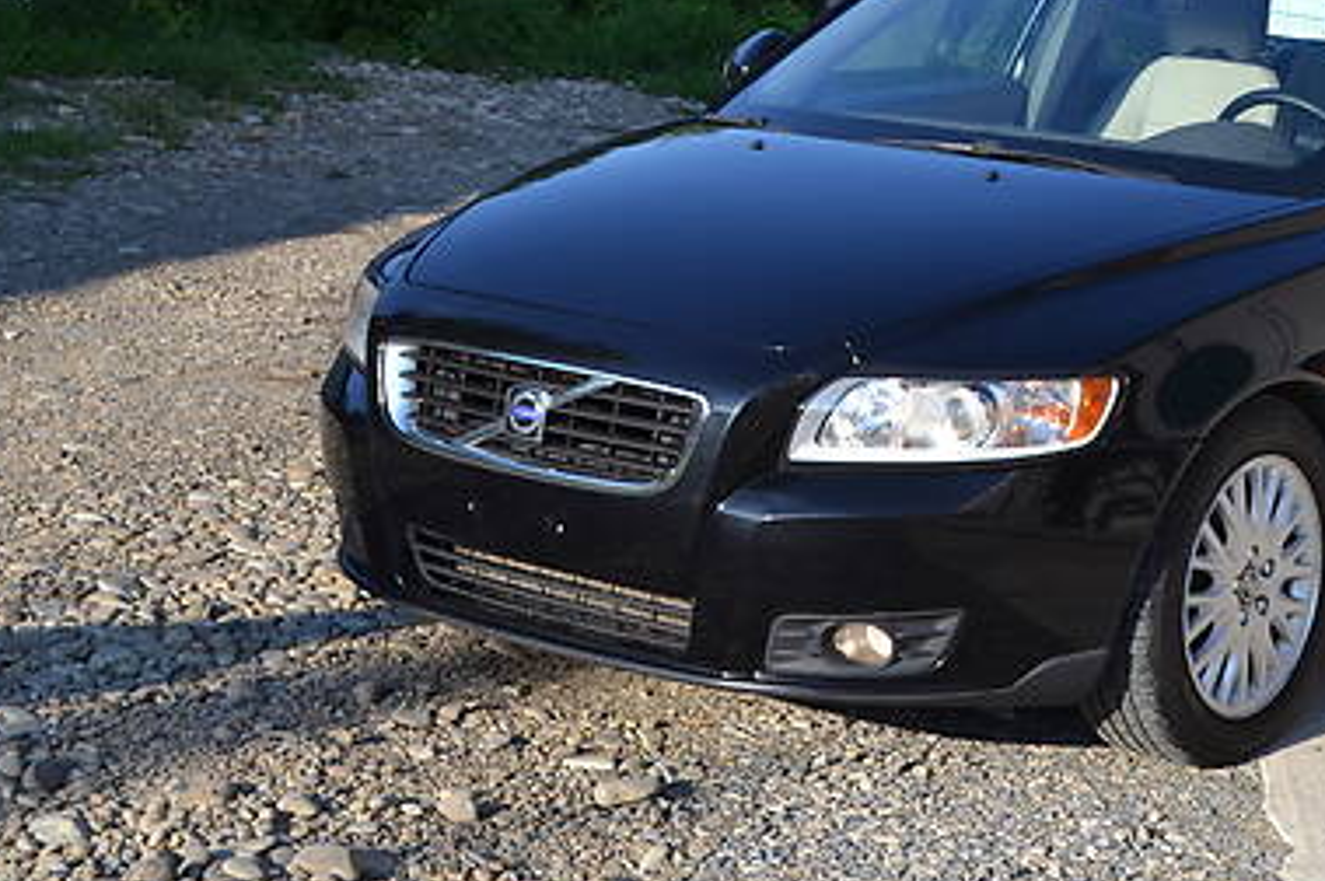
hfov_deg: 26.0
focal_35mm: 76
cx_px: 1126
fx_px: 2795
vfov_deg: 17.8
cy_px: 215
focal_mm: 24
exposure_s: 1/160
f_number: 6.3
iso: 100
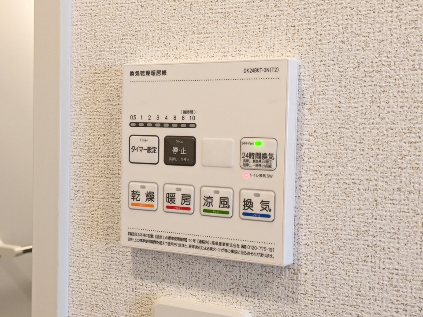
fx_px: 623
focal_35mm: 51
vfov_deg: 28.6
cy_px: 158
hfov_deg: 37.5
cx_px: 212
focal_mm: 5.43
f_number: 1.89
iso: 492
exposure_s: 1/100
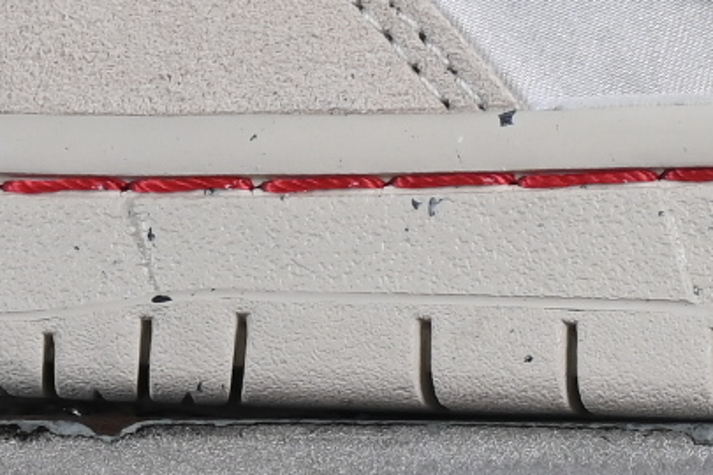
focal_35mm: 516
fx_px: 10219
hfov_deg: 4.0
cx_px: 780
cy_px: -582
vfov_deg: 2.6
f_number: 8
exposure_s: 1/100
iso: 160
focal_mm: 50
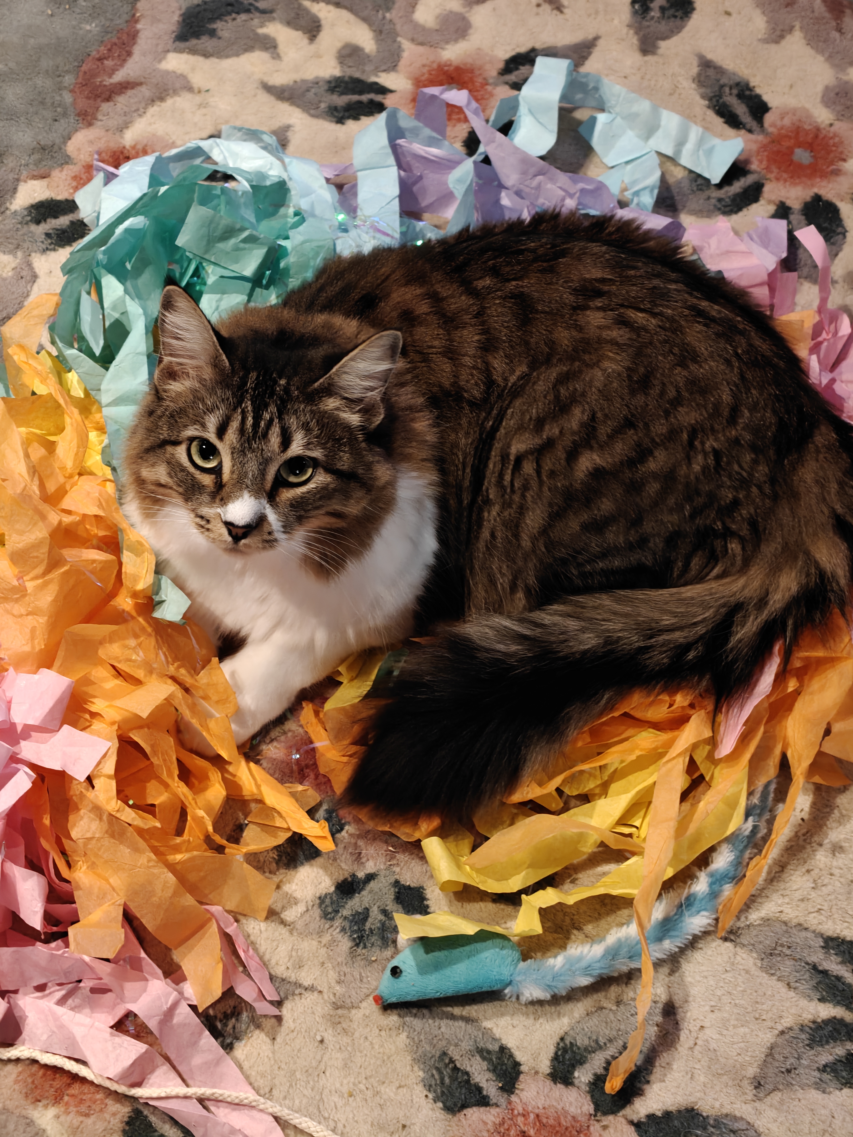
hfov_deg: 20.2
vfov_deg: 26.7
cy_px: 568
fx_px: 2398
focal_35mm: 73
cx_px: 426
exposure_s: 1/13
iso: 2500
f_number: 2.6
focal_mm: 13.85
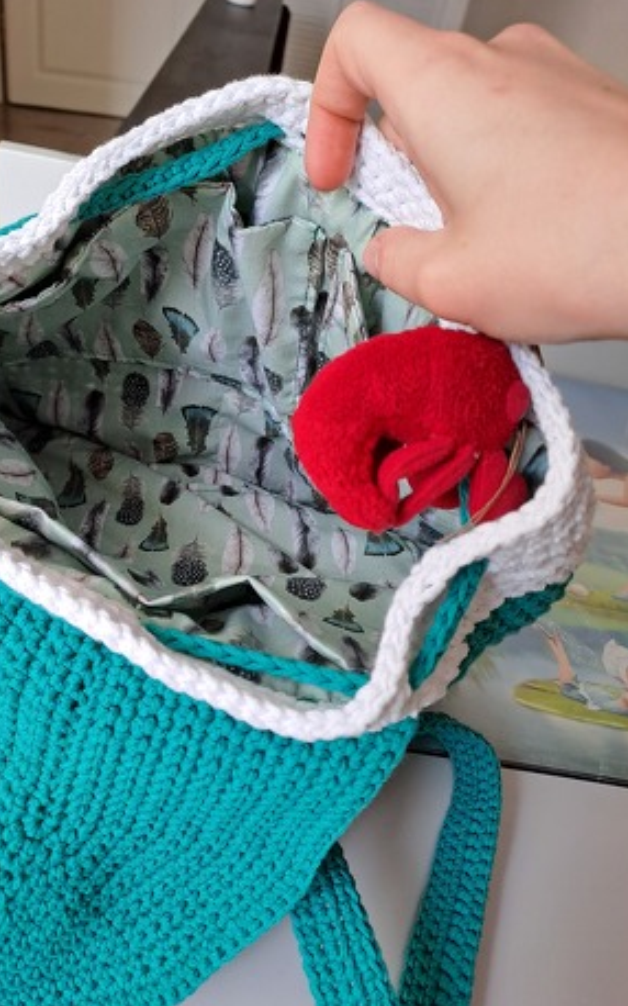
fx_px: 740
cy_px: 505
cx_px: 257
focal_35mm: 27
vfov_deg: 68.4
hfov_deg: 45.8
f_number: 1.8
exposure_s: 1/100
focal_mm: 4.65
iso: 64
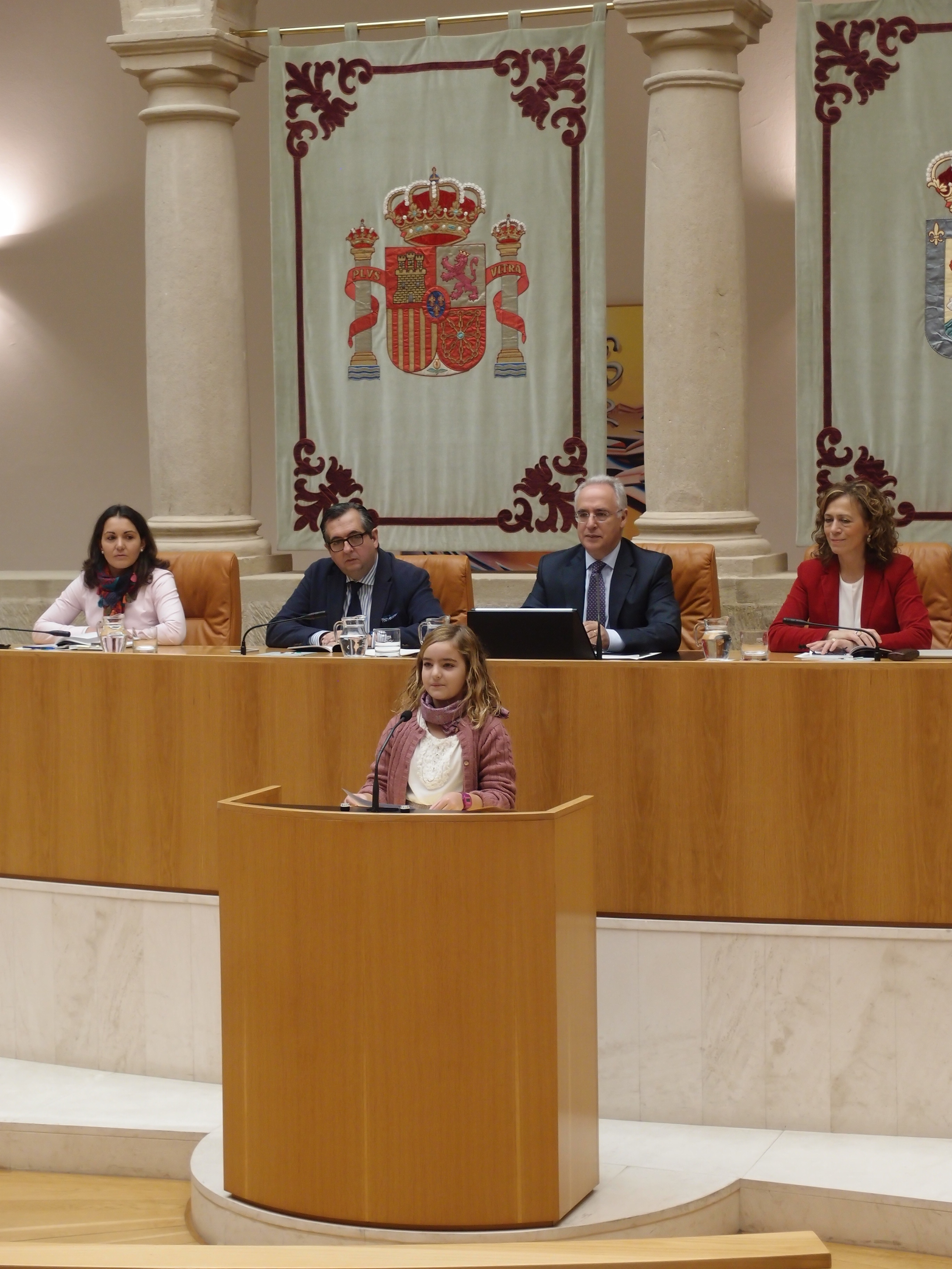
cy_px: 634
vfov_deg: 29.8
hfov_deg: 22.6
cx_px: 476
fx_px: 2383
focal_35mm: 65
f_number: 2.2
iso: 200
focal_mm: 14.05
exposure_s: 1/100
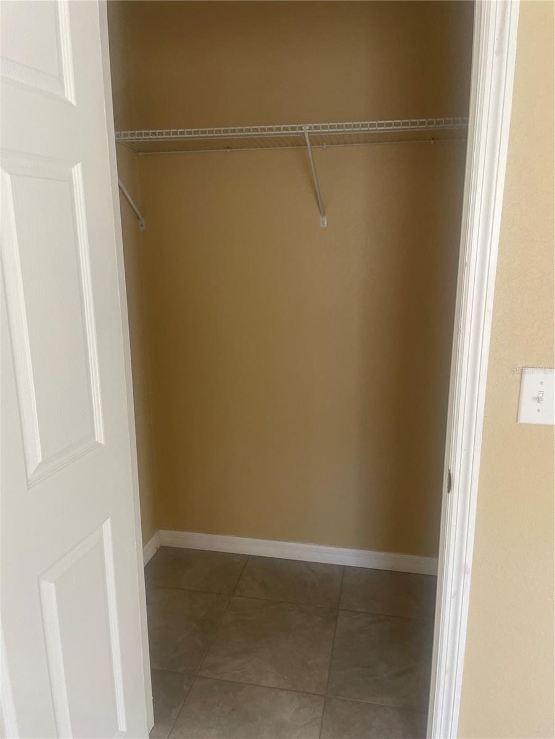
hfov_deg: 53.1
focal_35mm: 26
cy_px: 370
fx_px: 556
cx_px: 278
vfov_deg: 67.3
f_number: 1.6
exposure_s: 1/102
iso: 125
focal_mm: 4.2
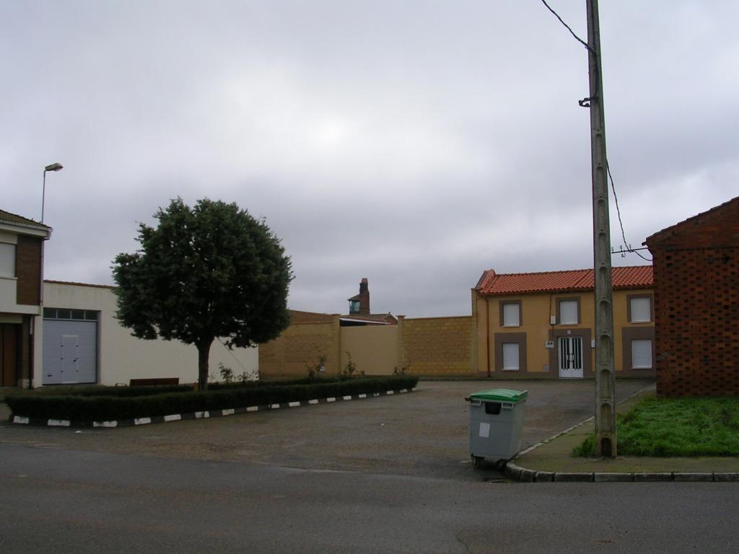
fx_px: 811
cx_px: 370
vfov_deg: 37.7
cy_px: 277
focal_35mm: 38
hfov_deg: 49.0
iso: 50
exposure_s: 1/191
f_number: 5.6
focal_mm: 5.8
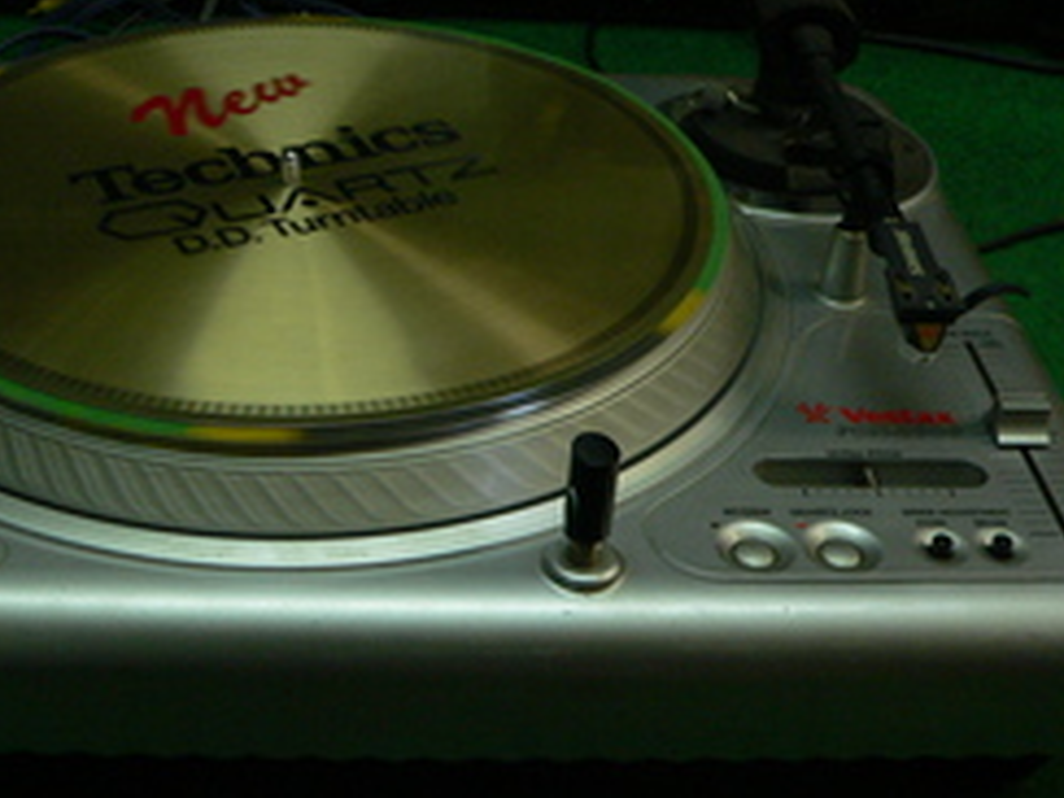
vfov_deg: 26.1
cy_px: 351
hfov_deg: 34.1
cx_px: 388
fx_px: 1721
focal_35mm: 56
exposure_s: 1/60
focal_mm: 6
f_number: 2.8
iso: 200
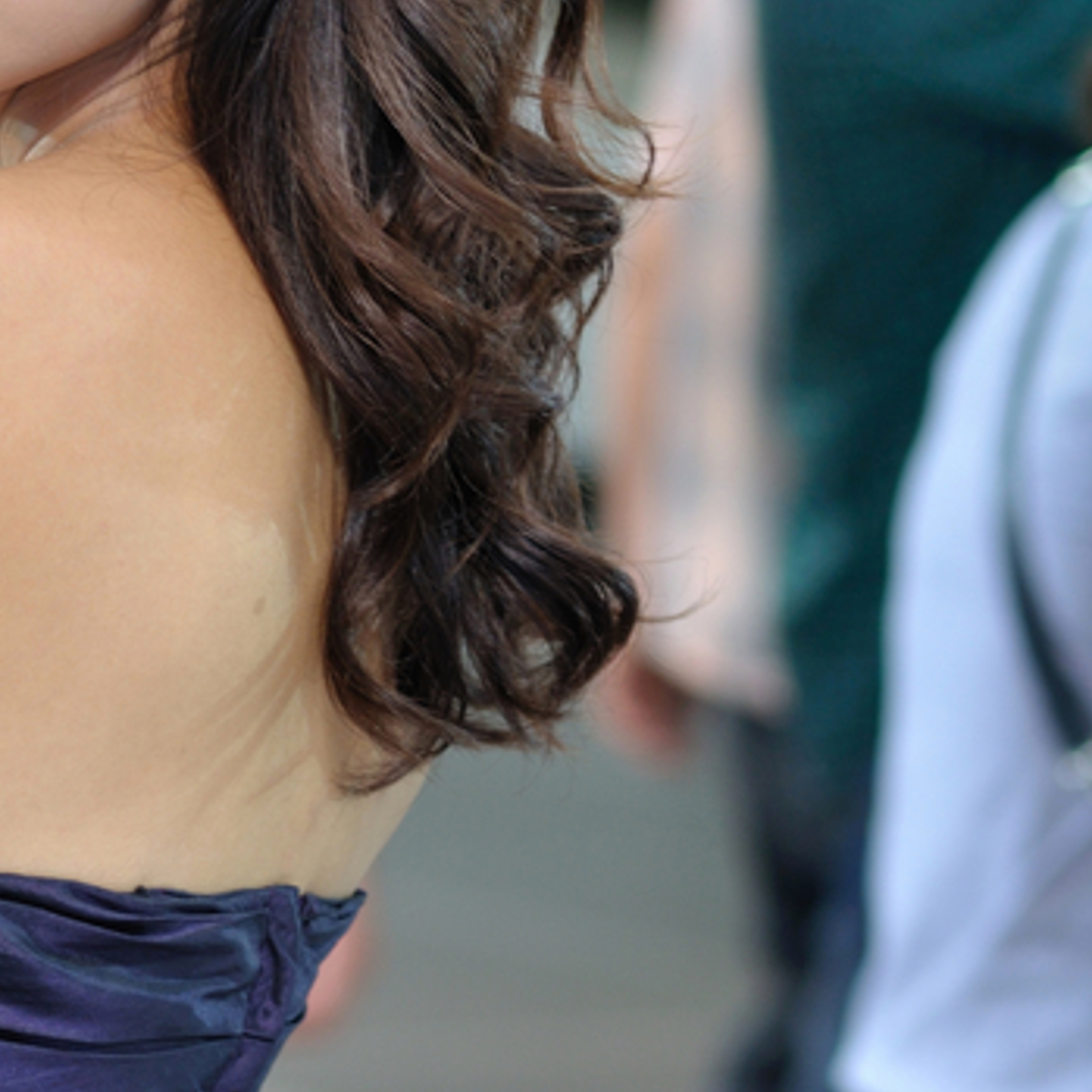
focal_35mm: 279
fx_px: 9961
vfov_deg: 6.3
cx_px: 161
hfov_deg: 6.3
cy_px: 216
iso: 200
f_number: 3.2
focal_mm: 85
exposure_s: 1/125
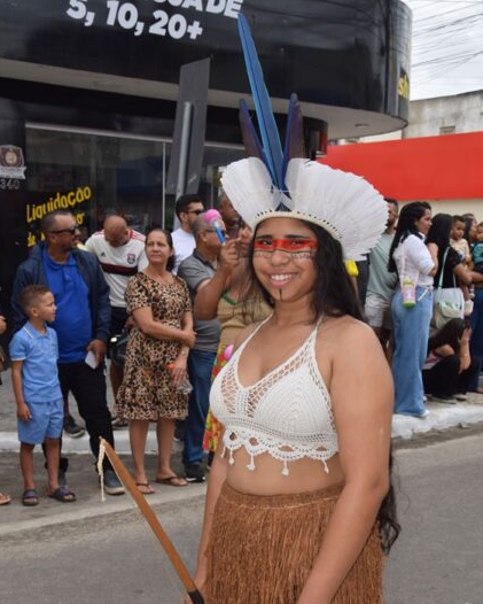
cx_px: 262
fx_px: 887
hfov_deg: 30.4
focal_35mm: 50
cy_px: 379
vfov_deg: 37.3
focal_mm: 25
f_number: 9
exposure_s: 1/200
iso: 100
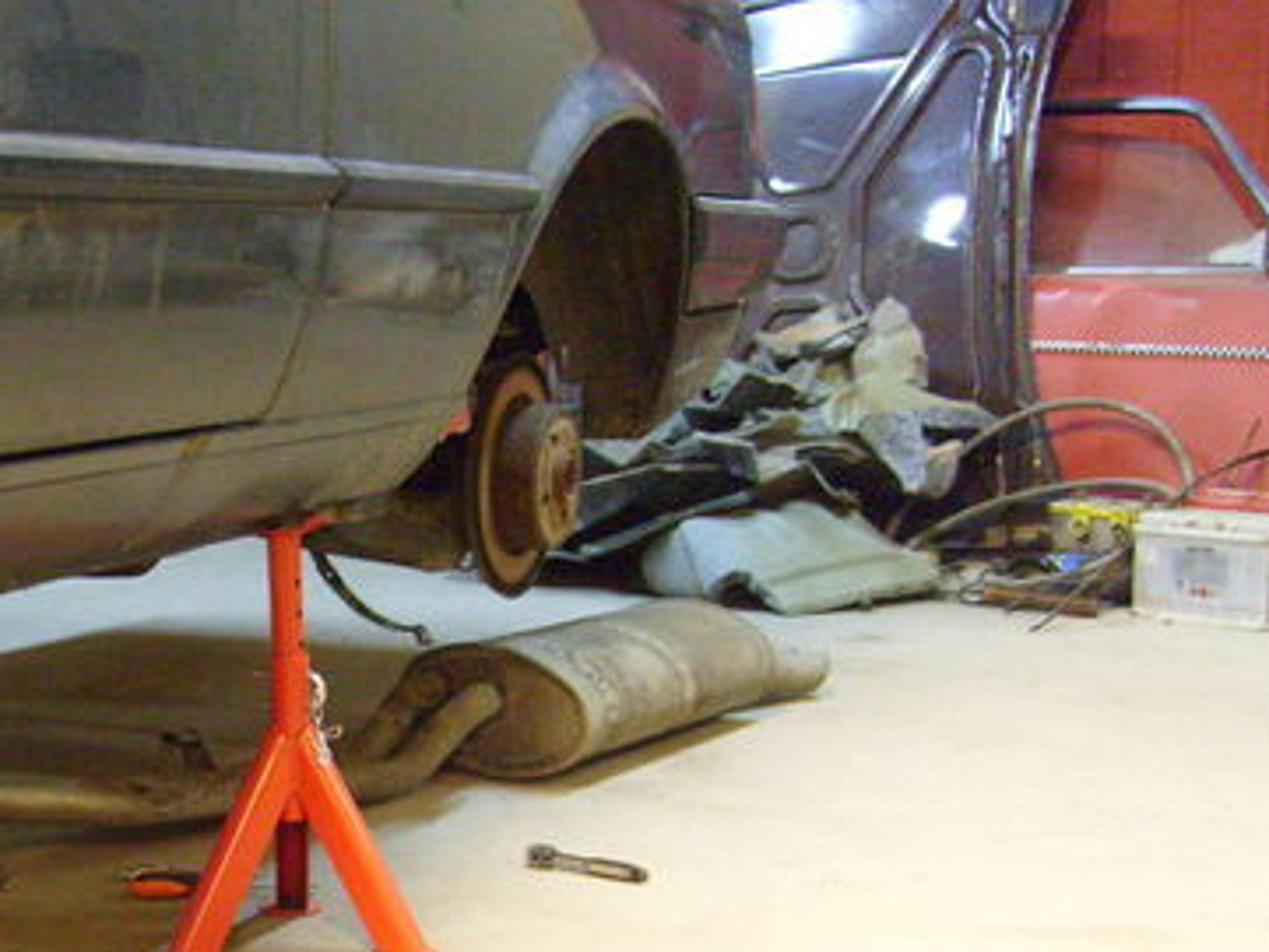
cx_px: 197
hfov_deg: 30.2
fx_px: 2274
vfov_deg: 23.3
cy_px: 776
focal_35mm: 62
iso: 200
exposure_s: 1/6
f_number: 2.8
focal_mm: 5.8
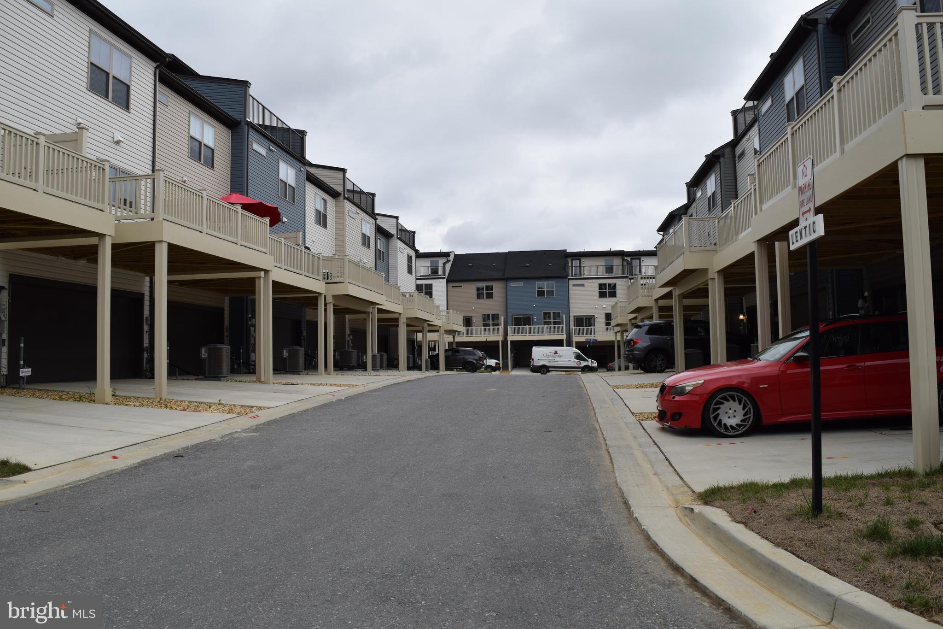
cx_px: 472
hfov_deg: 67.4
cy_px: 314
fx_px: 707
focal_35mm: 27
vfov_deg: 47.9
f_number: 9
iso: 200
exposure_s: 1/320
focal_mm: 18
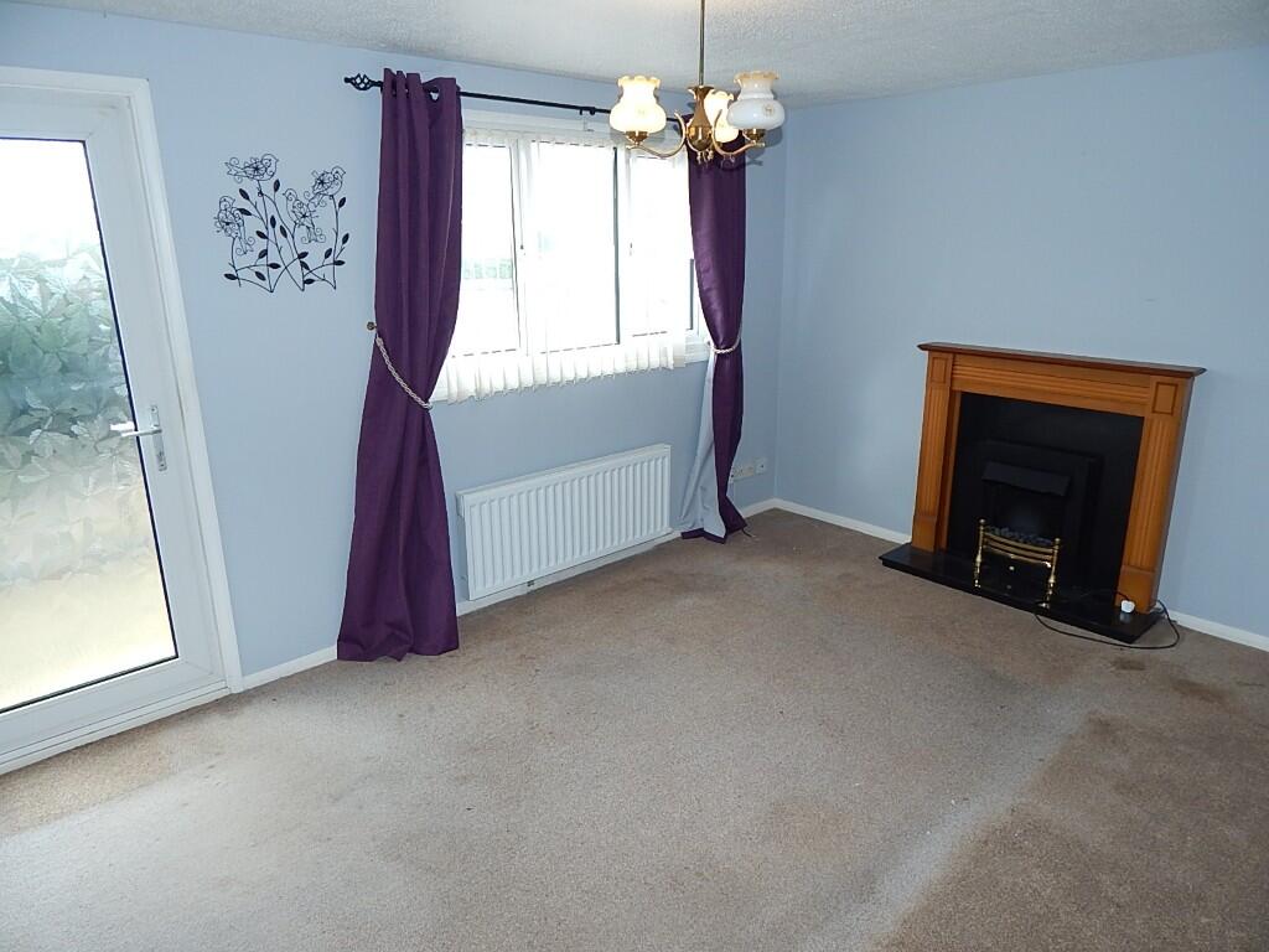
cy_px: 476
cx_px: 634
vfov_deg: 61.1
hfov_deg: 76.4
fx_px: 807
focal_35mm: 22
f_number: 3
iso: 125
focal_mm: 4
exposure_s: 1/50
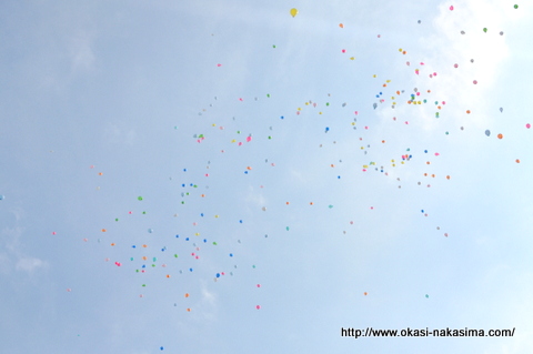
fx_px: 776
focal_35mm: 52
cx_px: 266
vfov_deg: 25.7
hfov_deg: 37.9
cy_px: 177
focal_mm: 35
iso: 250
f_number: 7.1
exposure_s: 1/4000
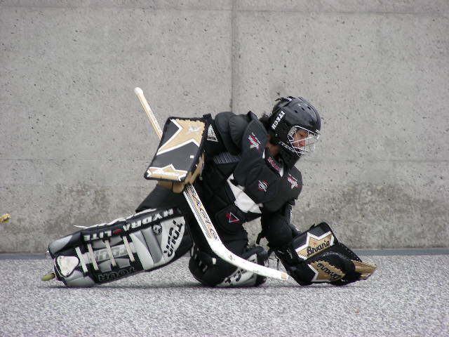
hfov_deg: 6.4
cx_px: 224
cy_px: 168
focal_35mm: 309
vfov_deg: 4.8
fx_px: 4008
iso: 50
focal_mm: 51.6
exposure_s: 1/201
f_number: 4
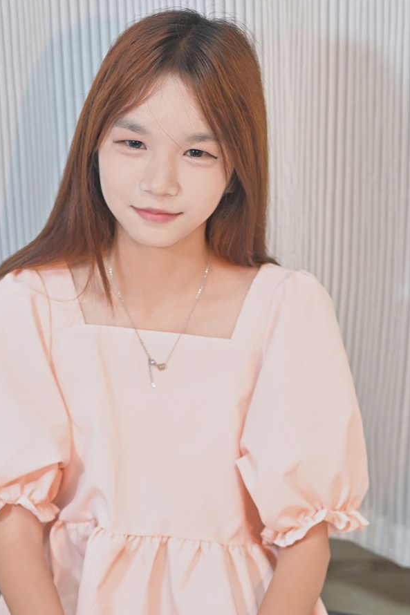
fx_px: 1982
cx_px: 129
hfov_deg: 11.8
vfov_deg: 17.3
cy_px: 598
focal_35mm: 116
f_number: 3.2
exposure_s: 1/100
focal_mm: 50
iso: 2000
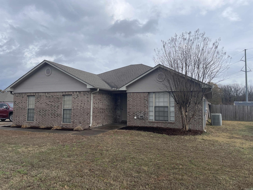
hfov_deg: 67.3
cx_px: 126
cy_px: 95
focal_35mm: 26
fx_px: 190
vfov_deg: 53.1
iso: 32
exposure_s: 1/3040
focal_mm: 4.2
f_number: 1.6
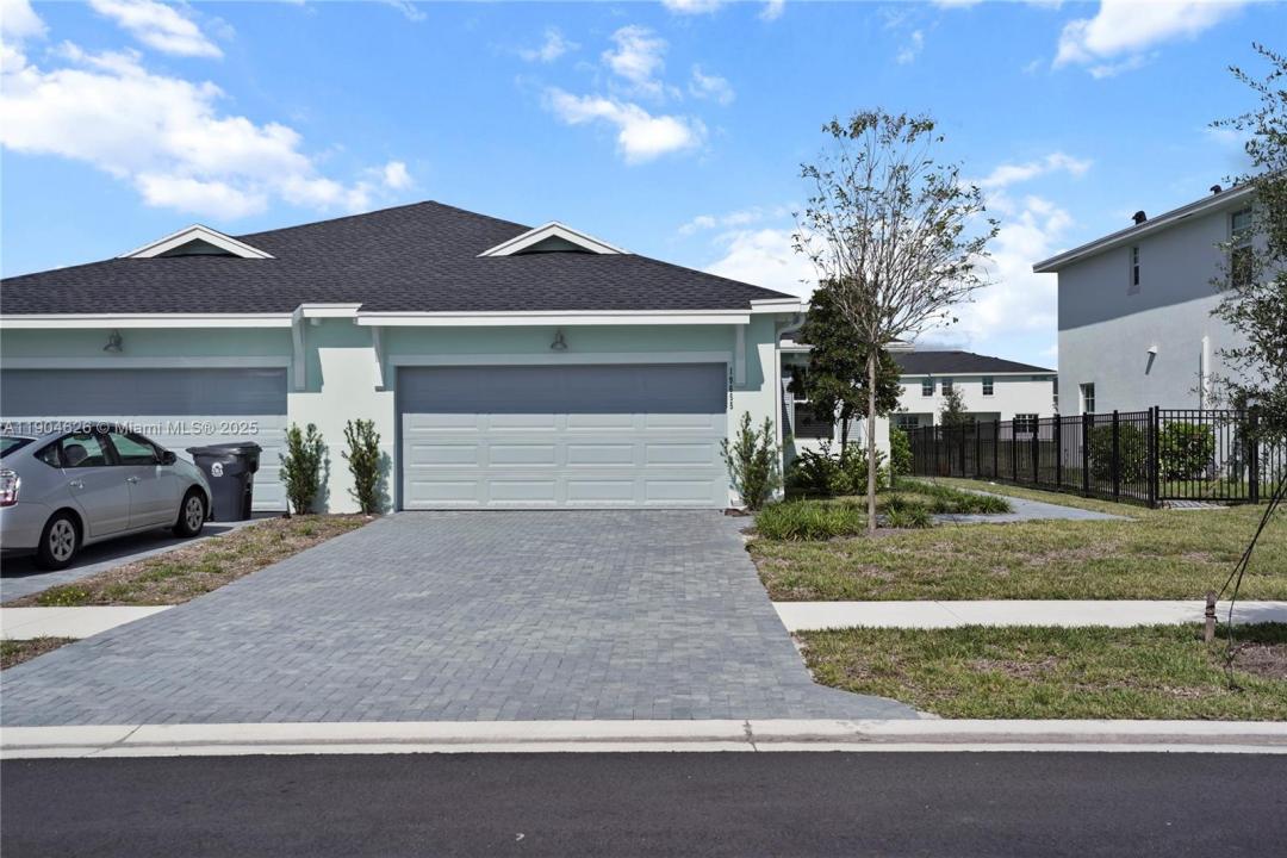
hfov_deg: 54.4
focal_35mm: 35
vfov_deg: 37.9
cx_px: 644
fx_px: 1251
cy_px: 429
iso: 100
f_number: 8
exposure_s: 1/320
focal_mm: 35
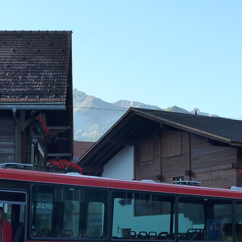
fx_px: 664
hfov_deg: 20.6
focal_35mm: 84
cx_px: 105
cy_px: 172
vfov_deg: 20.5
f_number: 2.8
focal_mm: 7.5
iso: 125
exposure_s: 1/400
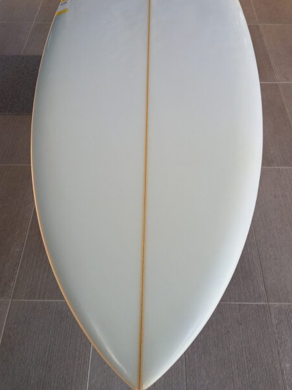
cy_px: 142
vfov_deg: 54.6
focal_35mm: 33
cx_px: 148
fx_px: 371
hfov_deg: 43.0
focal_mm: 4.6
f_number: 2
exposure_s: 1/60
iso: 200
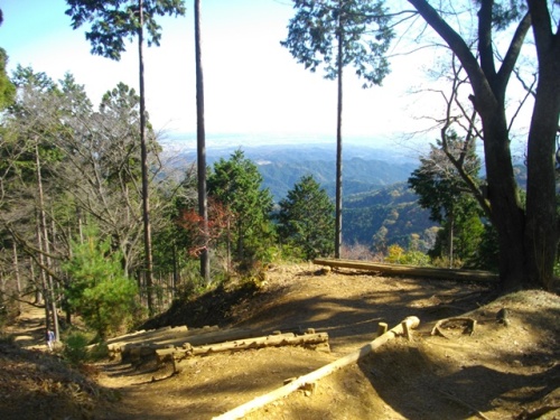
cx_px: 280
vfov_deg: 44.2
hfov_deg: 56.8
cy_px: 210
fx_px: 518
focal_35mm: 32
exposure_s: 1/400
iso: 100
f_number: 2.9
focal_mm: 5.7
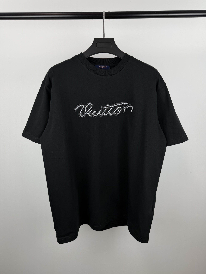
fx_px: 190
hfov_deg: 56.8
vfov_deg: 71.6
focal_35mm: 24
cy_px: 137
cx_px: 103
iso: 50
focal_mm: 6.76
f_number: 1.78
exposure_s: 1/134
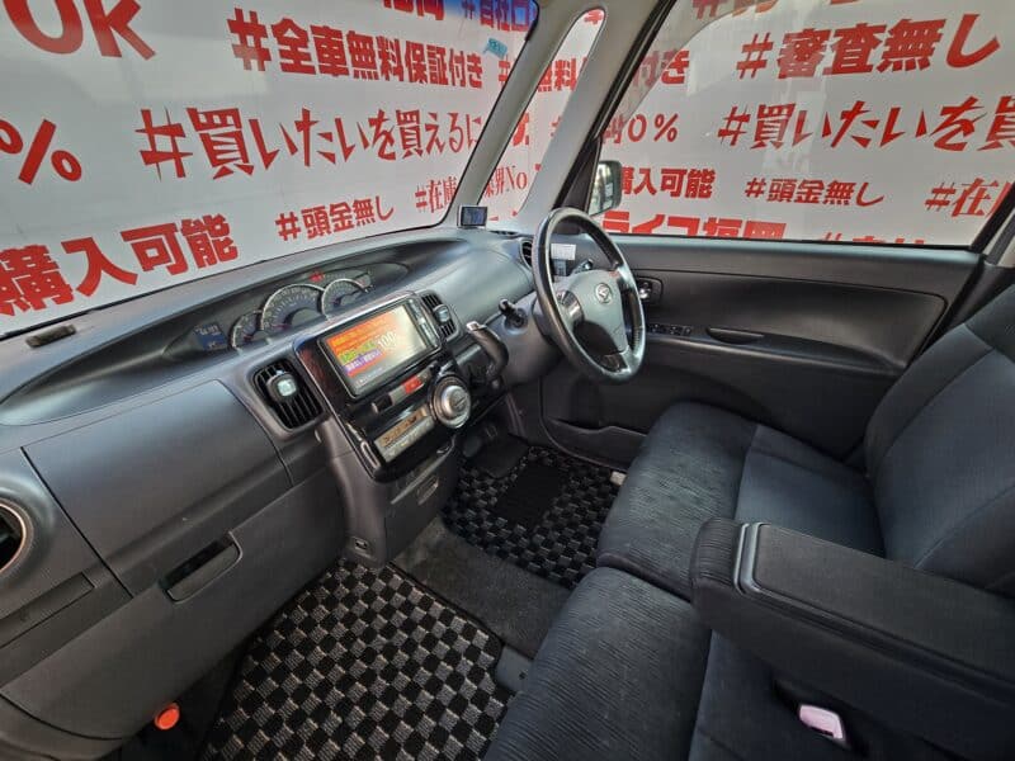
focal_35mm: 13
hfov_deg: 106.2
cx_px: 508
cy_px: 380
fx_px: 381
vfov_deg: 89.9
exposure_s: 1/50
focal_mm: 2.2
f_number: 2.2
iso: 50
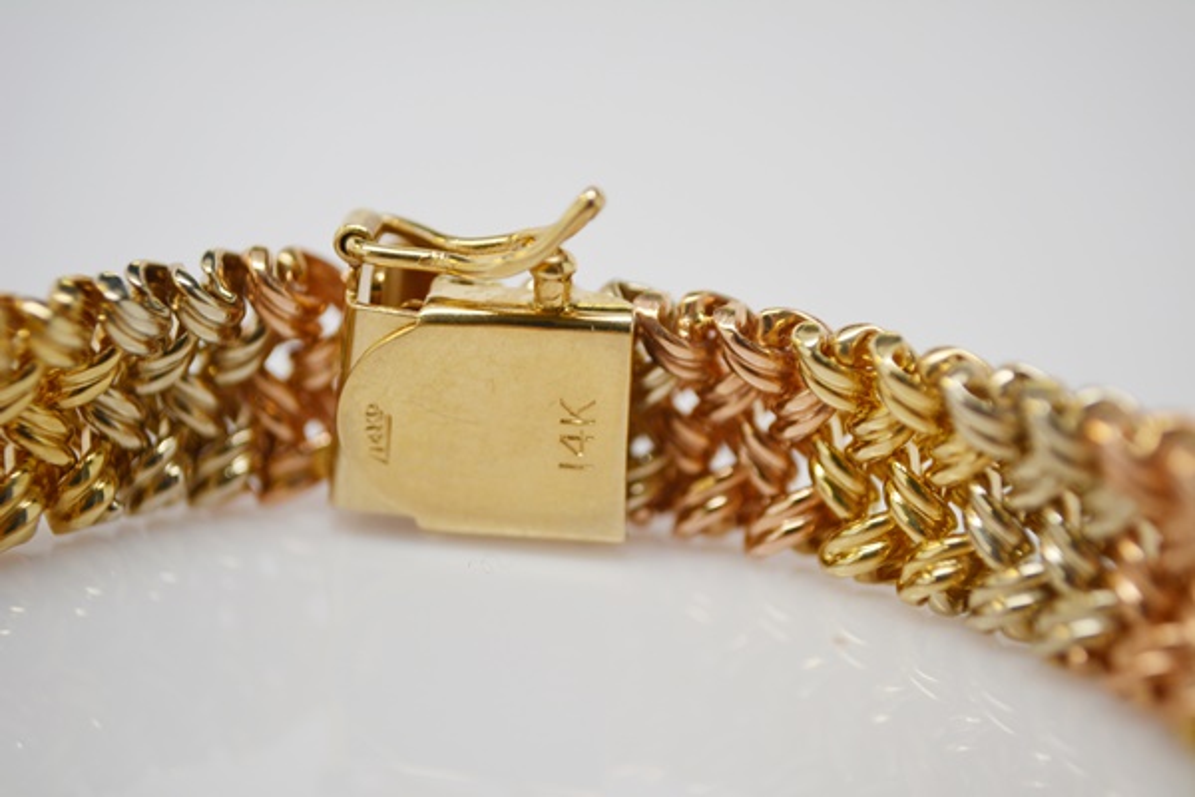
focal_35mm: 60
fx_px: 1992
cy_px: 398
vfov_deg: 22.6
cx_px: 598
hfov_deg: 33.4
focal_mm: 40
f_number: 5.3
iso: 400
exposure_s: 1/125
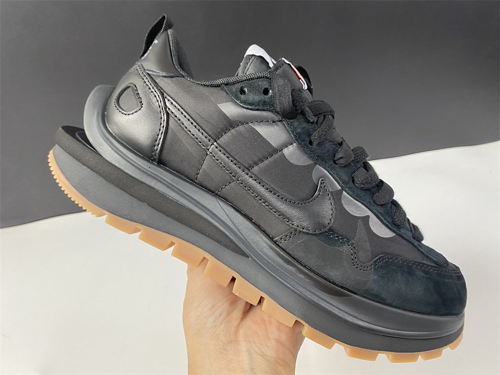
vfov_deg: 53.1
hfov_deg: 67.3
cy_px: 188
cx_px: 250
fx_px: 376
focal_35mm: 26
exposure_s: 1/50
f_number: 1.8
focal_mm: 4.25
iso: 80
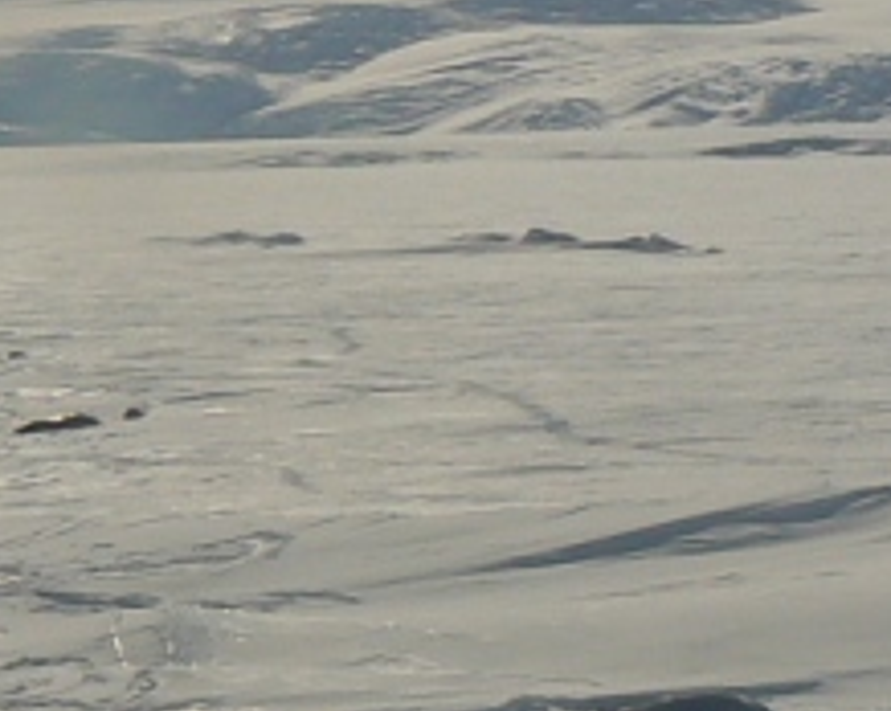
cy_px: 53
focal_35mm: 165
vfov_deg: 9.3
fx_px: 4347
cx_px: 61
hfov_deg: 11.6
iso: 80
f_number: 8
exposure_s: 1/2000
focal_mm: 6
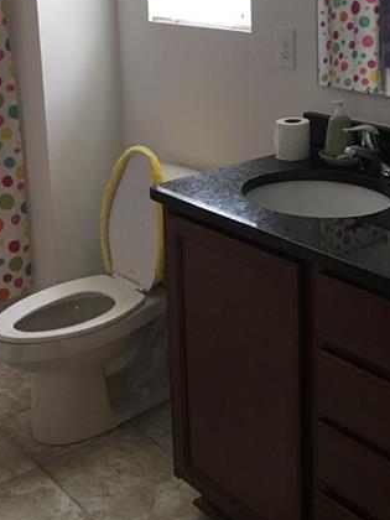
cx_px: 338
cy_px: 100
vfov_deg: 35.0
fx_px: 796
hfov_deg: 26.7
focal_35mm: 53
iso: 50
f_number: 2.2
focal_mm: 4.15
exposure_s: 1/15
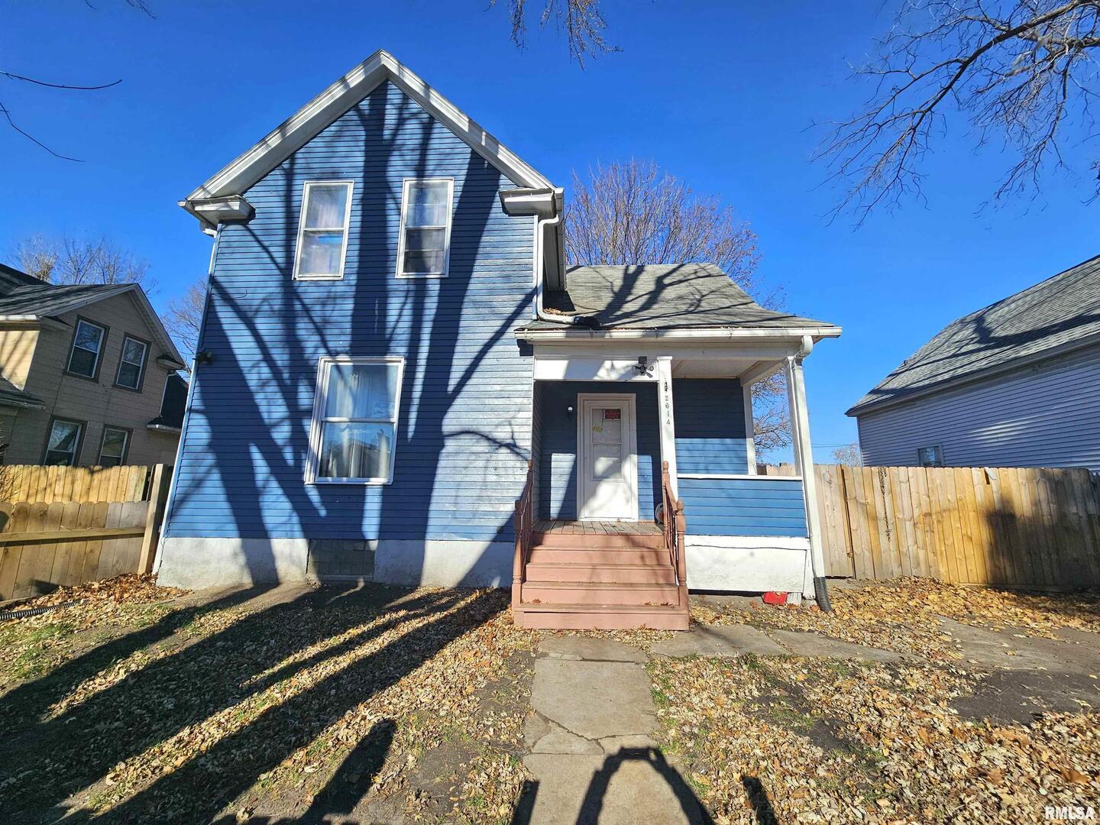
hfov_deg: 106.2
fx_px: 413
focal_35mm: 13
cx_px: 550
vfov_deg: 89.9
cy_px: 412
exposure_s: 1/2500
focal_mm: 2.2
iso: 50
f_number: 2.2
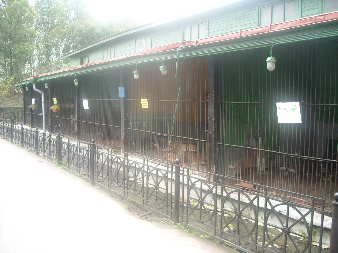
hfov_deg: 52.6
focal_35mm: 35
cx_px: 169
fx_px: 342
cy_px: 126
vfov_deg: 40.7
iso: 118
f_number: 2.8
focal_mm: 5.7
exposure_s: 1/60
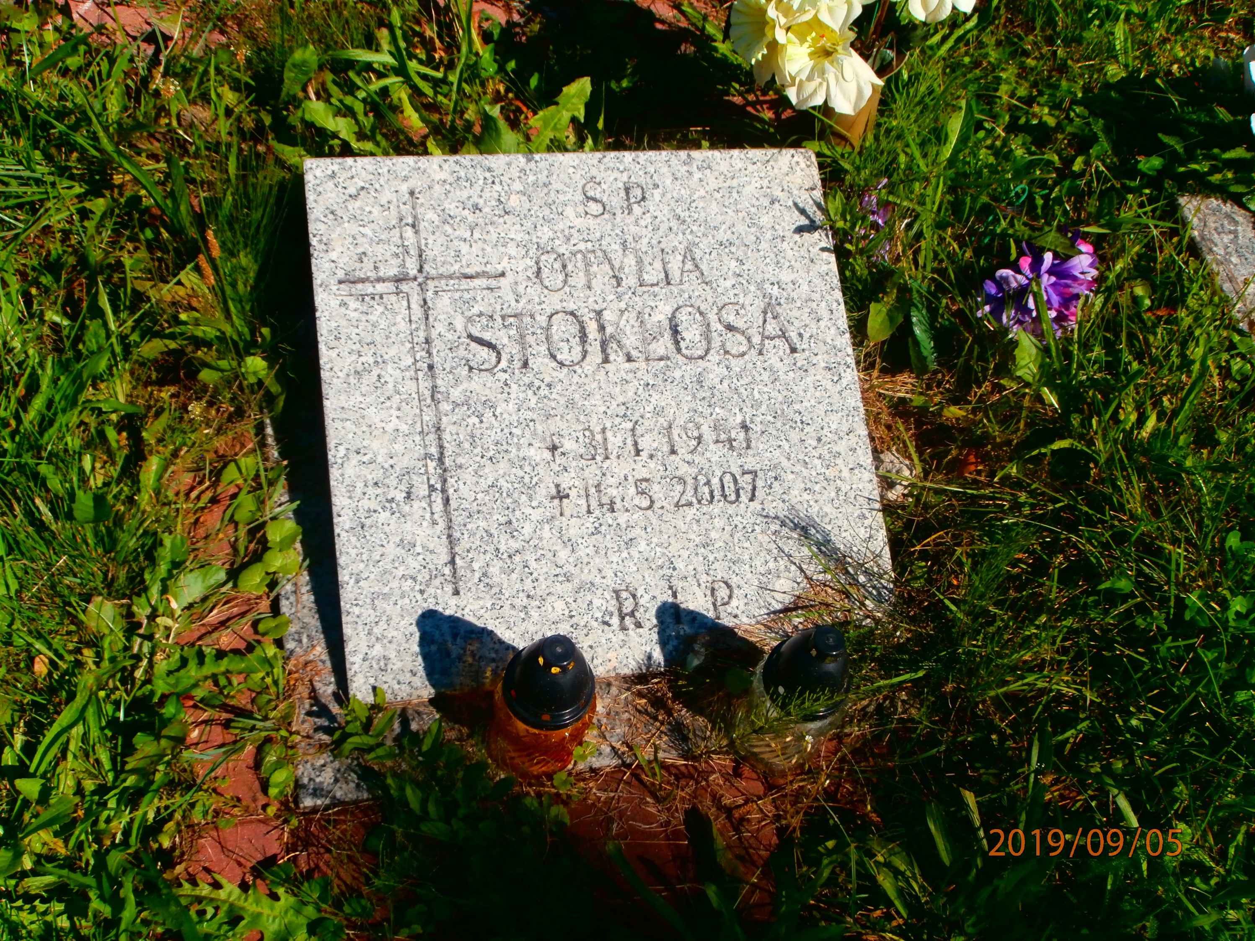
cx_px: 628
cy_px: 470
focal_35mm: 38
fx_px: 1378
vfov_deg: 37.7
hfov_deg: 49.0
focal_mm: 6.67
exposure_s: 1/1000
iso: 100
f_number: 3.9
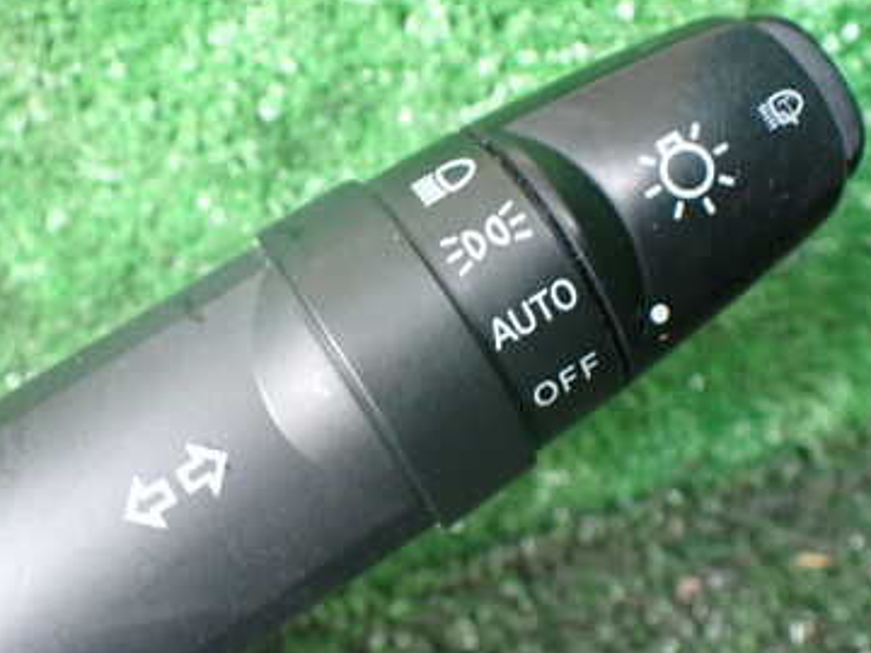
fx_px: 1258
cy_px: 336
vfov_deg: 29.1
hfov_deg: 37.9
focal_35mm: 50
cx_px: 315
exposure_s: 1/50
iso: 800
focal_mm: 5.4
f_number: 2.3
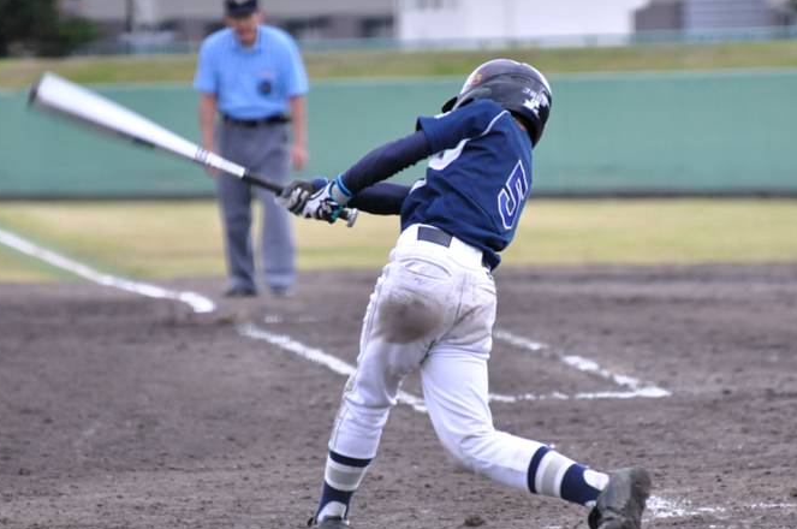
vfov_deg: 2.5
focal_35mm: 543
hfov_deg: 3.8
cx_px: 444
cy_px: 296
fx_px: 12004
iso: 1600
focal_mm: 300
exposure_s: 1/160
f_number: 5.6
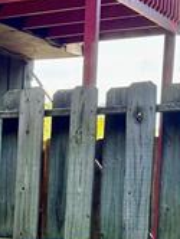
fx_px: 768
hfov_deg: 11.6
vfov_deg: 17.2
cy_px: 251
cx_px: -210
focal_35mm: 111
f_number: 1.78
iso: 64
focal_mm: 6.76
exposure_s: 1/187
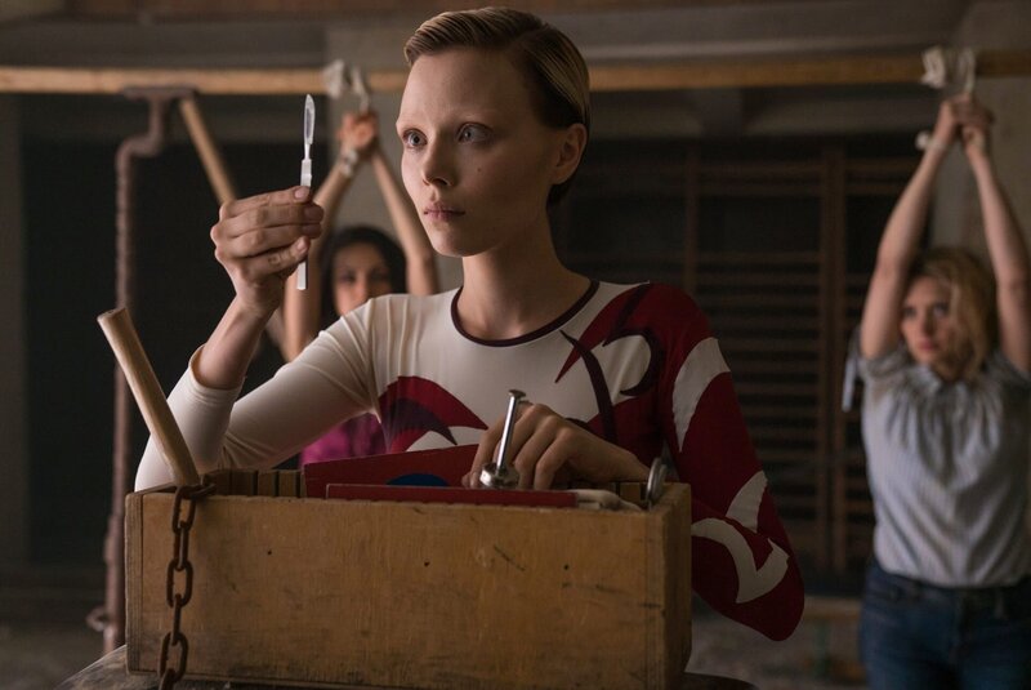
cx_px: 516
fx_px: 1290
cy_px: 345
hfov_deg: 43.6
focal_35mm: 45
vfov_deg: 29.9
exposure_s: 1/200
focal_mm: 45
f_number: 3.2
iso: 3200
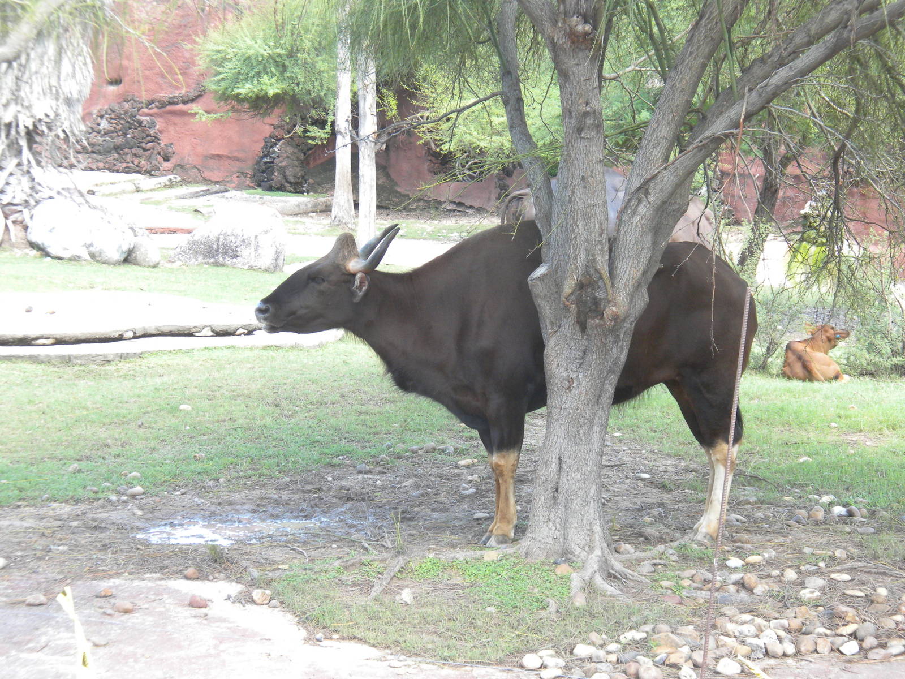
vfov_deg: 17.4
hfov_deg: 23.0
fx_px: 2222
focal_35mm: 85
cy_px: 340
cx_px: 452
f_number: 5.1
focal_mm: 15
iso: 145
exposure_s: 1/55.8
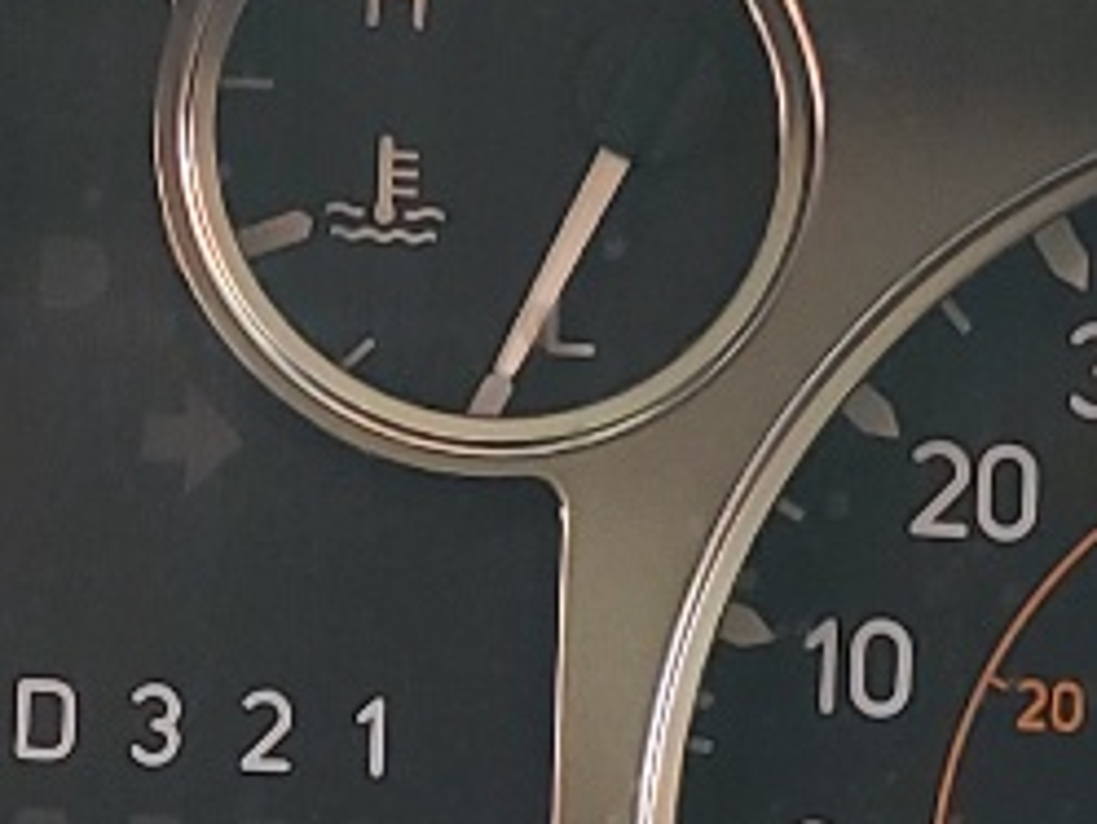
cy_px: 608
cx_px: -4
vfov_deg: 8.9
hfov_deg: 11.7
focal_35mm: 167
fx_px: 5295
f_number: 1.5
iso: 67
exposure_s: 1/120
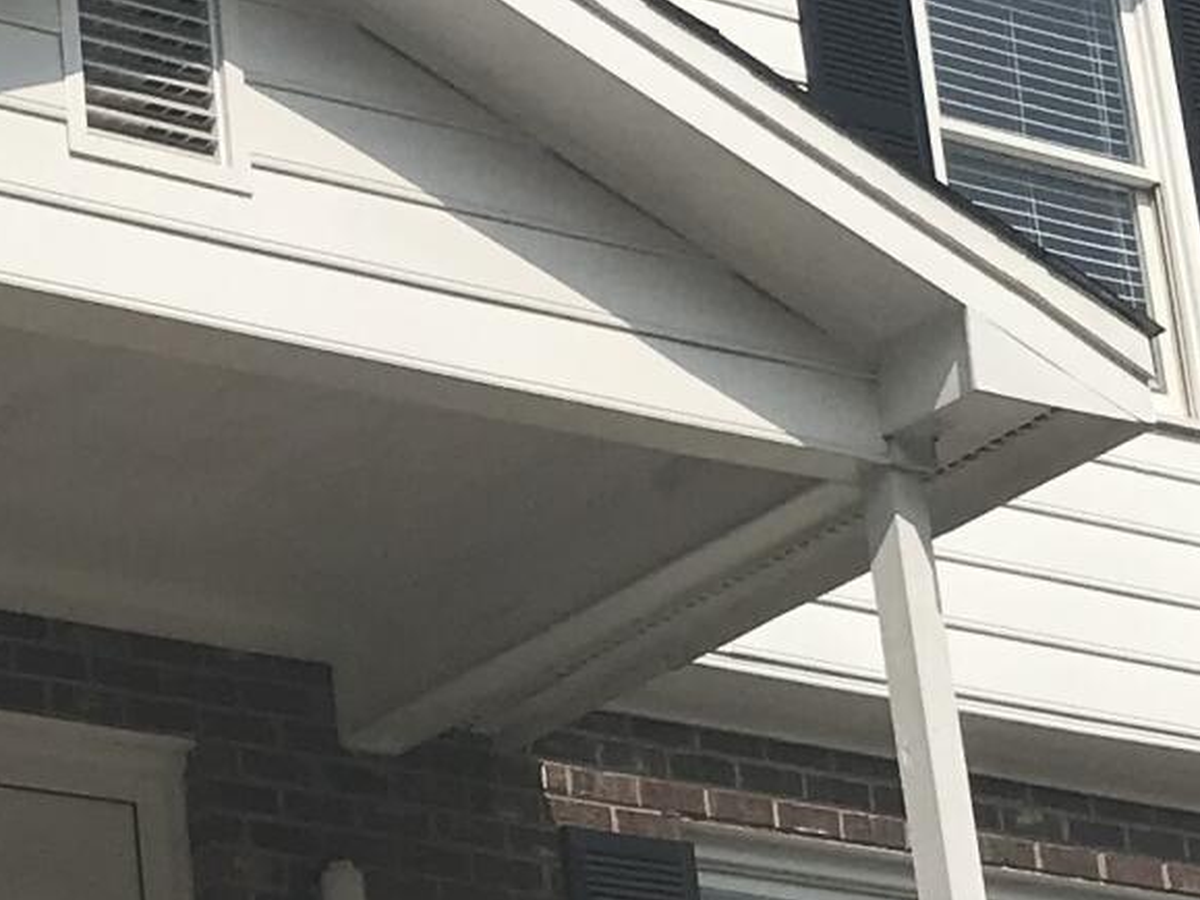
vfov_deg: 10.2
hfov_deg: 13.4
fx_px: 5026
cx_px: -118
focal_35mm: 145
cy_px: 502
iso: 20
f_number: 1.8
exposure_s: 1/4808
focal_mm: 3.99
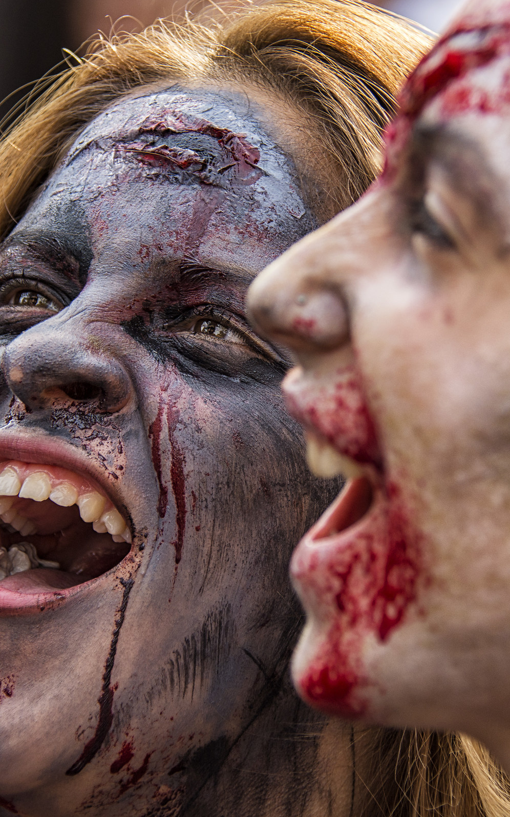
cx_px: 274
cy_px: 408
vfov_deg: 6.3
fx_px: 7424
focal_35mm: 334
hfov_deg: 3.9
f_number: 5.6
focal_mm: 145
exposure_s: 1/200
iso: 200
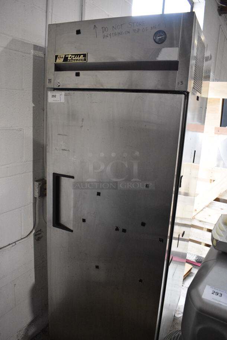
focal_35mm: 27
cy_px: 170
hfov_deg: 48.0
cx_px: 114
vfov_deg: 67.3
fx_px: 255
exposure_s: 1/125
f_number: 3.5
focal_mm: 18
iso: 3200
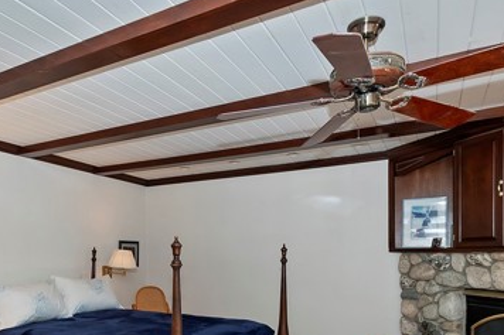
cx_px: 195
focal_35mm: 27
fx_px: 378
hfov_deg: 66.6
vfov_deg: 46.2
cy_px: 251
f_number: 8
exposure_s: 1/30
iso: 400
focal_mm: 10
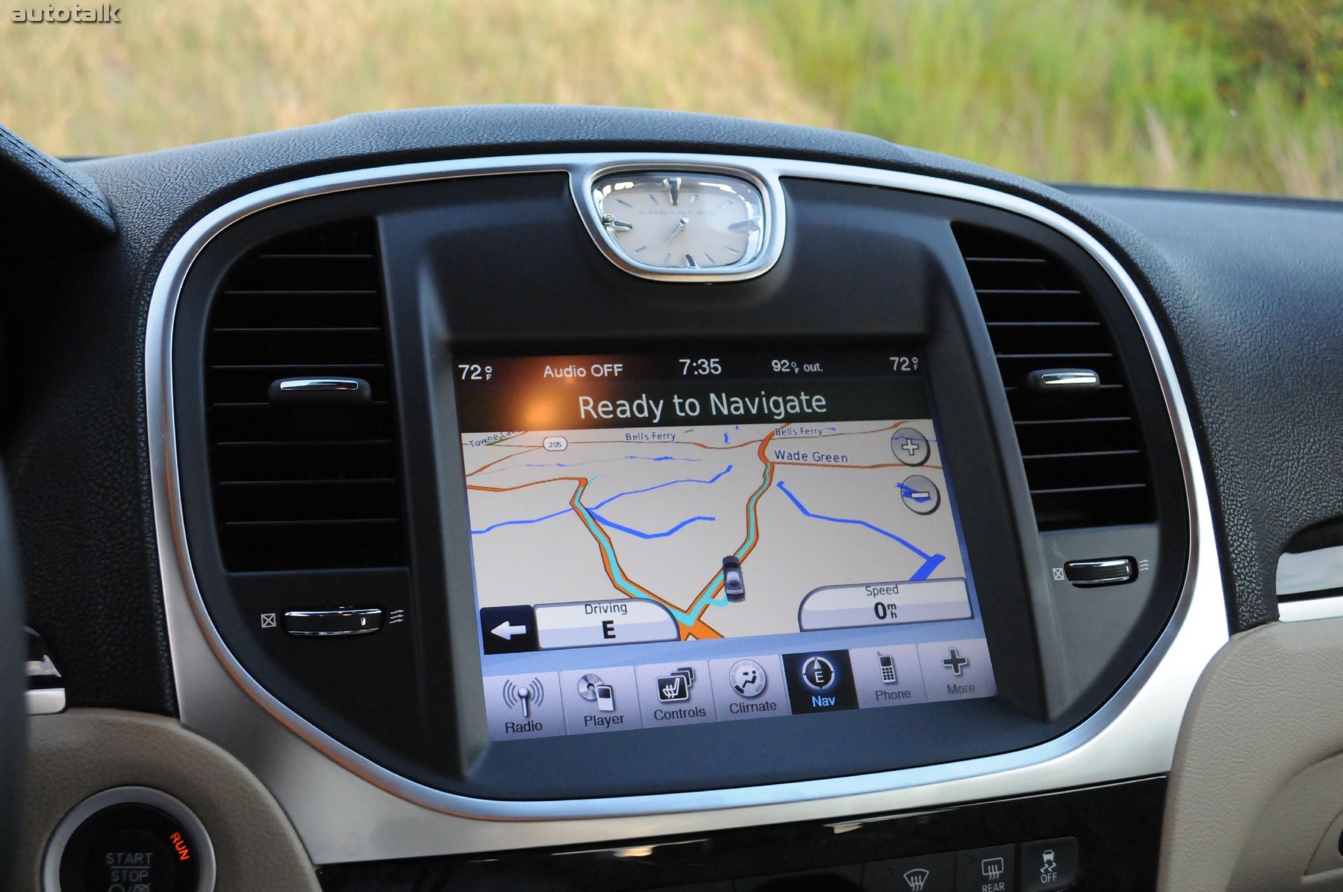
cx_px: 672
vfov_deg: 31.8
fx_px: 1565
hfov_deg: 46.4
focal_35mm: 42
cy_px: 446
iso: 2000
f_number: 5.6
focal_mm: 28
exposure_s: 1/400
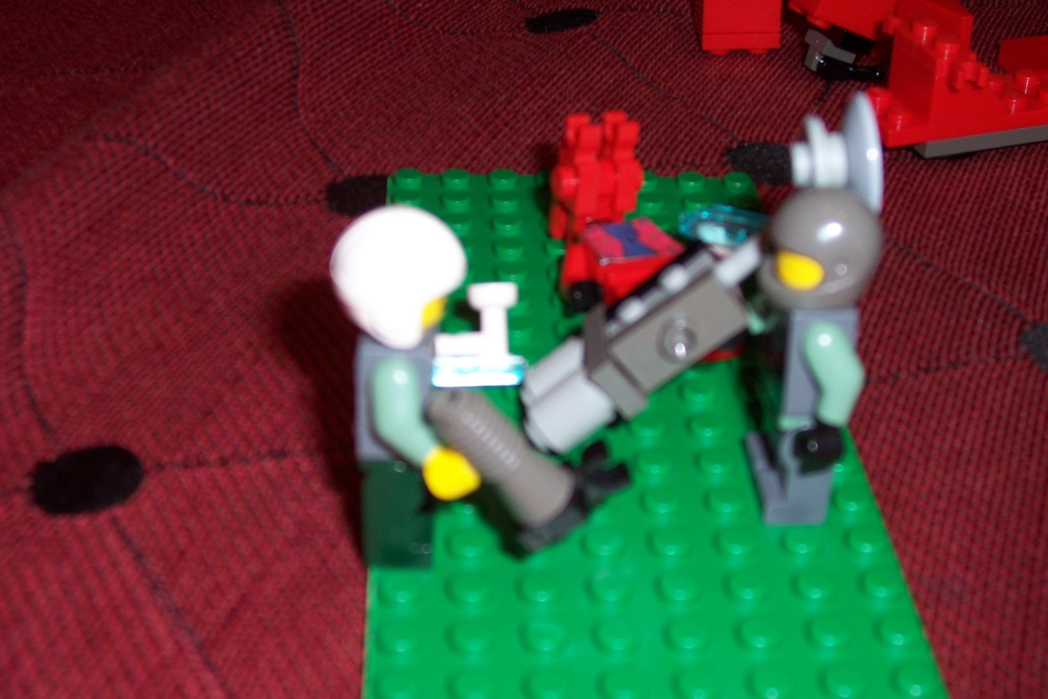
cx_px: 524
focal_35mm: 53
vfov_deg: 25.5
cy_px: 350
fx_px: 1543
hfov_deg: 37.5
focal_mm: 8.6
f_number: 3.4
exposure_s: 1/60
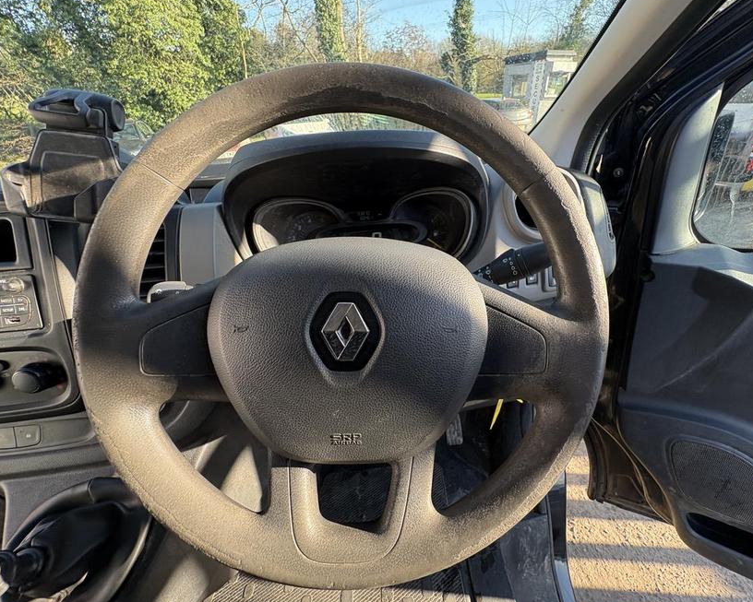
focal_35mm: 15
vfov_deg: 84.0
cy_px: 303
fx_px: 334
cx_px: 412
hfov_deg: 96.5
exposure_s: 1/127
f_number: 2.2
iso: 100
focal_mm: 2.22
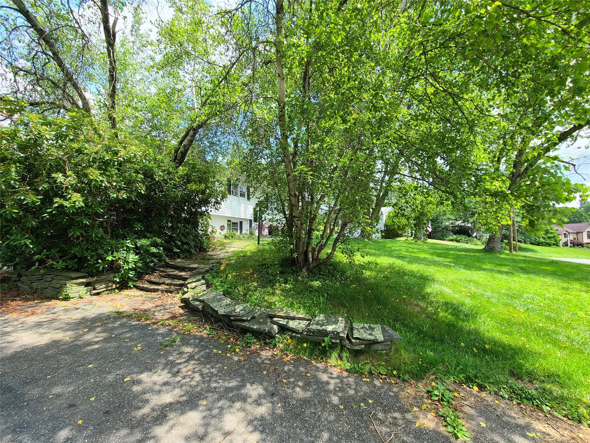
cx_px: 295
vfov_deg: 89.9
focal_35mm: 13
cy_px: 222
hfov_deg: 106.2
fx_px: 222
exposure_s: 1/391
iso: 50
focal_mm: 2.2
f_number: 2.2
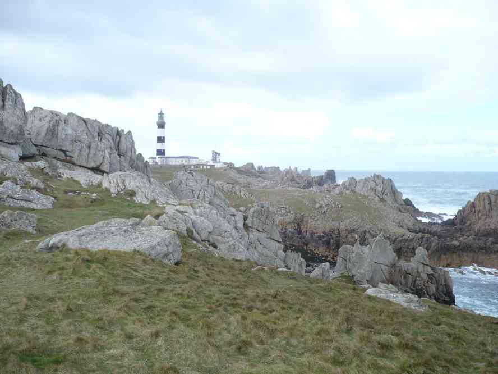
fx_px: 504
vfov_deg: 40.7
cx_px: 249
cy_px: 187
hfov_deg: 52.6
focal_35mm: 35
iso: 100
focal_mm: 5.8
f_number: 2.8
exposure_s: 1/500
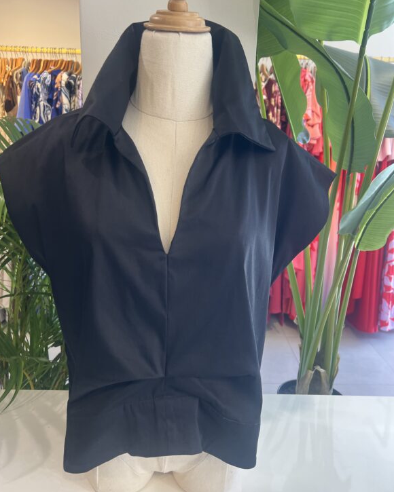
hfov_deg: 51.5
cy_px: 233
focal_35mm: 28
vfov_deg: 62.2
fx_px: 408
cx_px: 196
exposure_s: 1/120
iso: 125
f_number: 1.5
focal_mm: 5.7
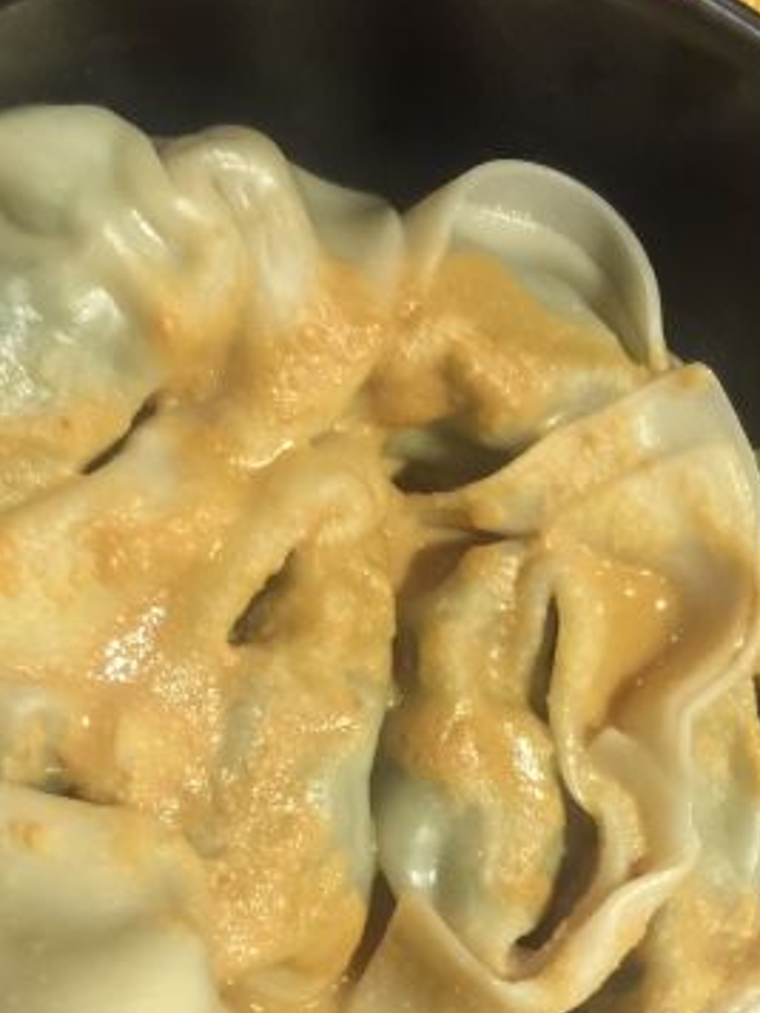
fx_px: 1669
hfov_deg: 25.5
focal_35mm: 57
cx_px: 246
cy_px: 728
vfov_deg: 33.3
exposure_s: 1/8
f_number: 2.2
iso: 125
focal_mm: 4.15
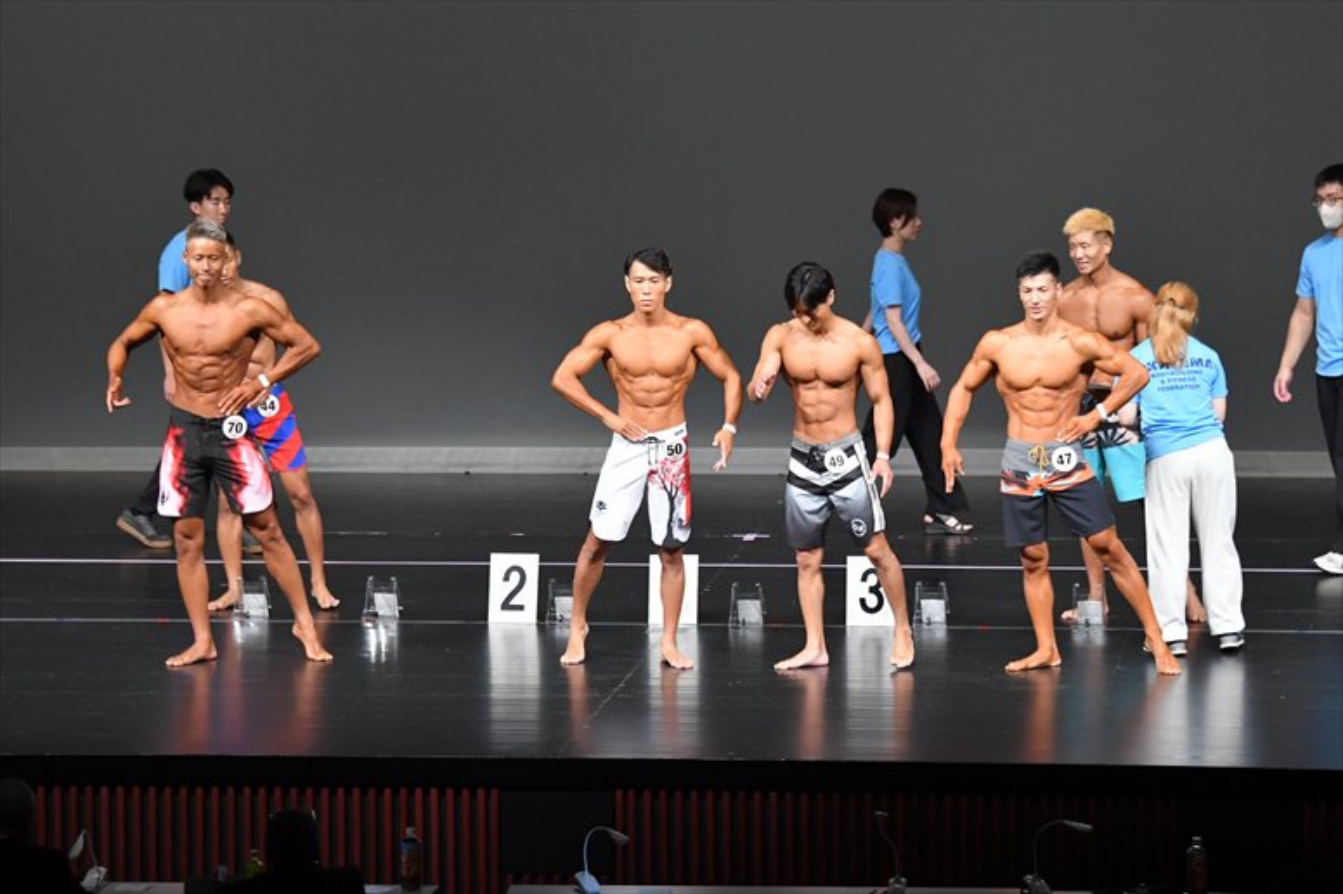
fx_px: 6264
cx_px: 672
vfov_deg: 8.2
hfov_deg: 12.2
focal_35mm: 168
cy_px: 447
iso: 4000
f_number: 5.6
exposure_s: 1/400
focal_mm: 112
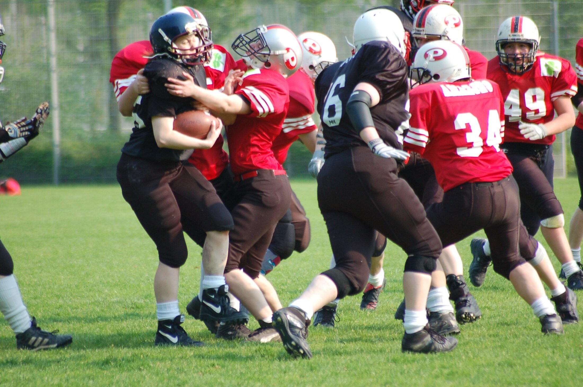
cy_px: 194
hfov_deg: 4.6
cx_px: 292
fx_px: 7274
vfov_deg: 3.0
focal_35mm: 450
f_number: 5.6
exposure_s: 1/500
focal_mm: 300
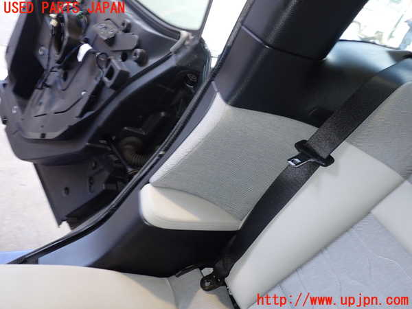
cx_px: 206
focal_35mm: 30
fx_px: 357
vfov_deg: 46.8
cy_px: 154
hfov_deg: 60.0
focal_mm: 5.4
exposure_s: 1/30
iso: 200
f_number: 2.3
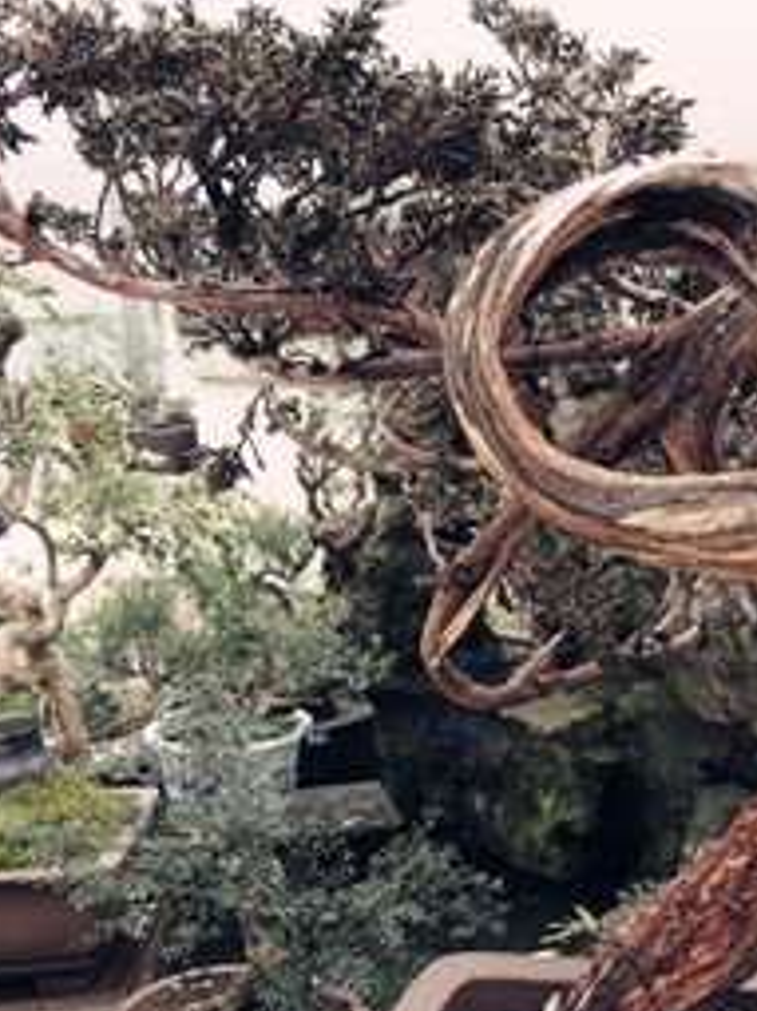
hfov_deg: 29.9
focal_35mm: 47
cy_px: 549
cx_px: 642
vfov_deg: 40.4
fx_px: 1372
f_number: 3
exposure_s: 1/30
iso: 400
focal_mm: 4.3
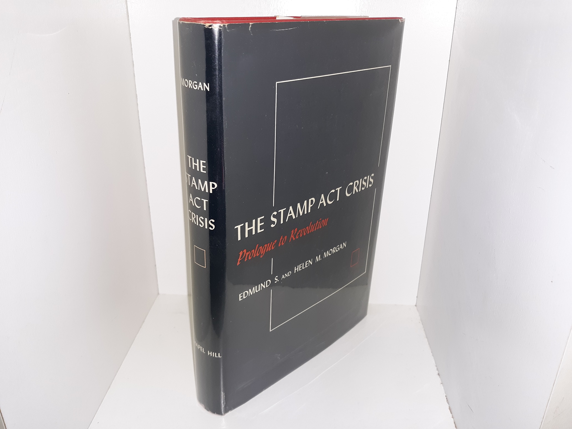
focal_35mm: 28
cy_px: 214
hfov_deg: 63.4
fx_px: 463
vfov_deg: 49.7
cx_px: 286
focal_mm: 3.7
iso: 50
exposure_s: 1/100
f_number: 1.7
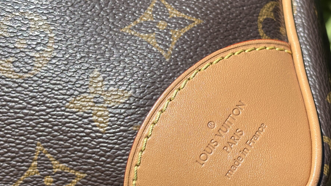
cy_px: 116
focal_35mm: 81
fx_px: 711
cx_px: 194
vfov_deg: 14.9
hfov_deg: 26.2
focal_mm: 5.96
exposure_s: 1/2242
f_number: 1.6
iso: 32
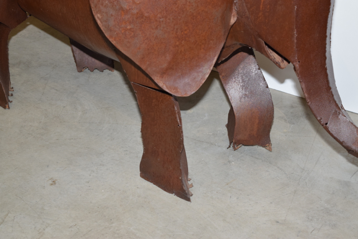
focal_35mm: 82
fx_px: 821
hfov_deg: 24.6
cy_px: 120
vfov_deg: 16.6
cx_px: 179
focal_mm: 55
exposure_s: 1/125
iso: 800
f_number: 5.6
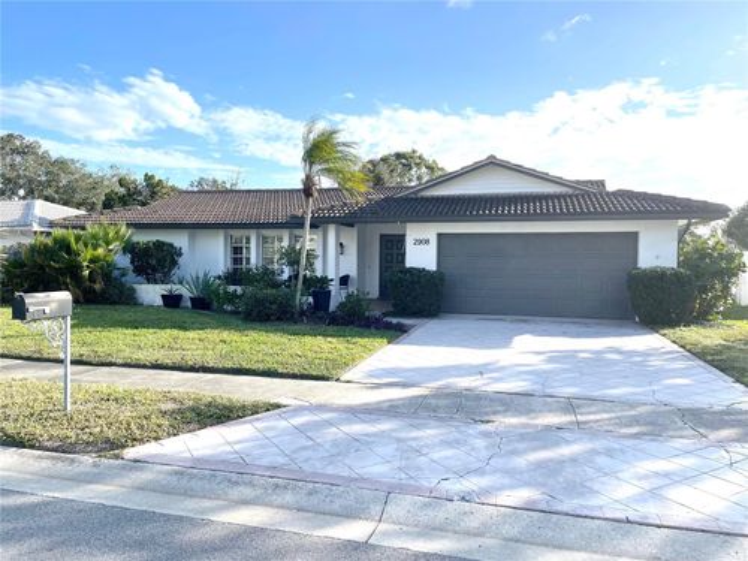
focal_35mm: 26
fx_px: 562
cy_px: 280
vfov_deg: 53.1
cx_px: 374
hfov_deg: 67.3
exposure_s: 1/3401
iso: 32
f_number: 1.6
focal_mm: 4.2
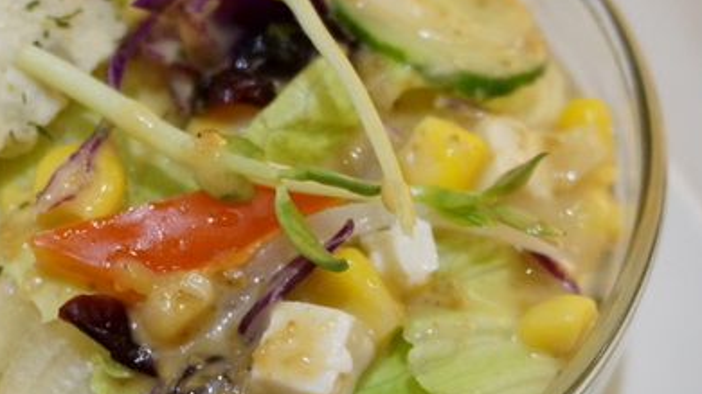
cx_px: 209
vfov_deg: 15.1
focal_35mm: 80
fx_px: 1486
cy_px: 193
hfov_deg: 26.4
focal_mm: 31
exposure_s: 1/40
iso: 3200
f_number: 5
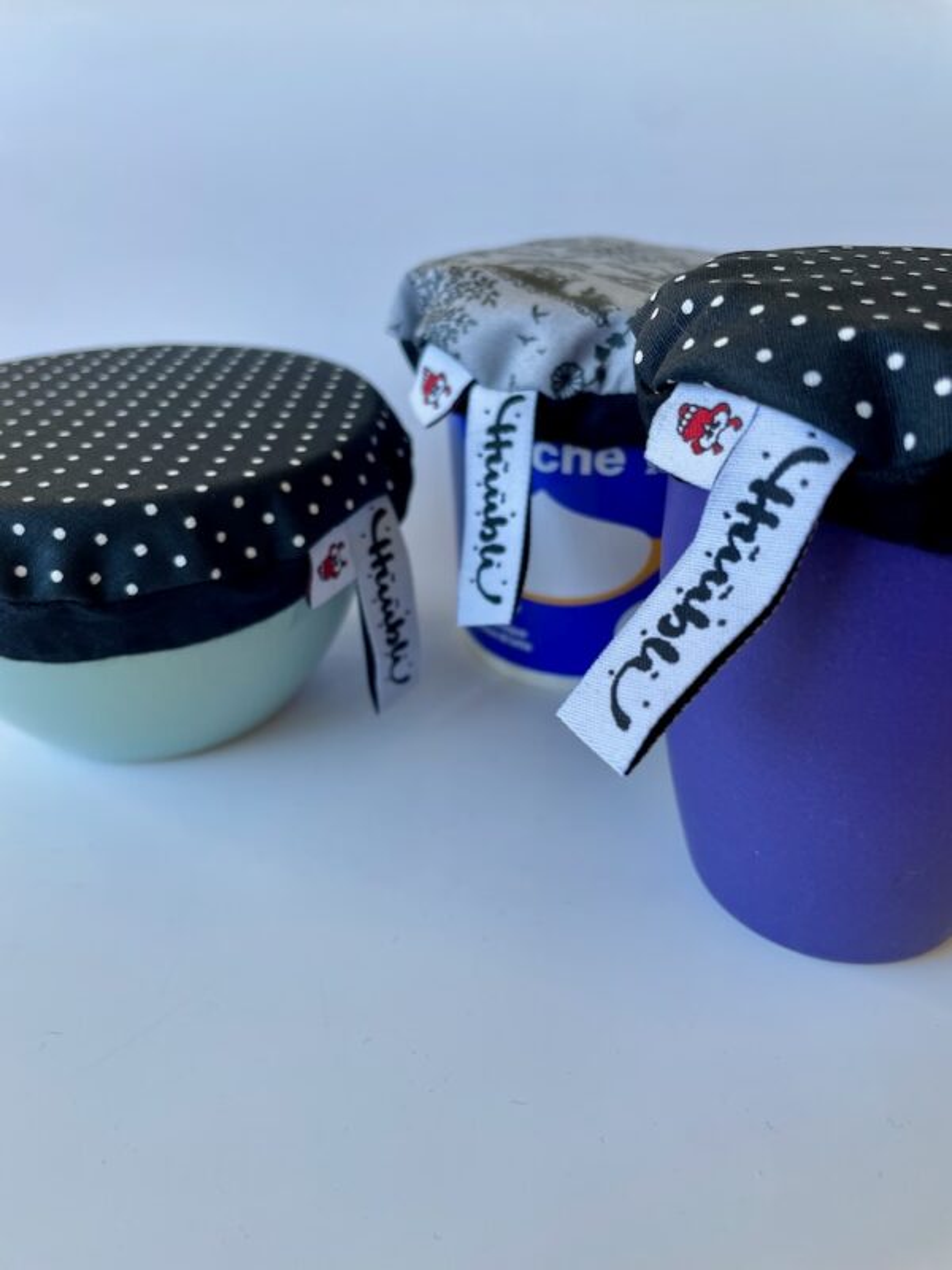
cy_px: 635
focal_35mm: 26
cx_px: 476
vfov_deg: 67.3
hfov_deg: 53.1
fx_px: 953
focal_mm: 4.2
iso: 32
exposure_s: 1/121
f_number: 1.6
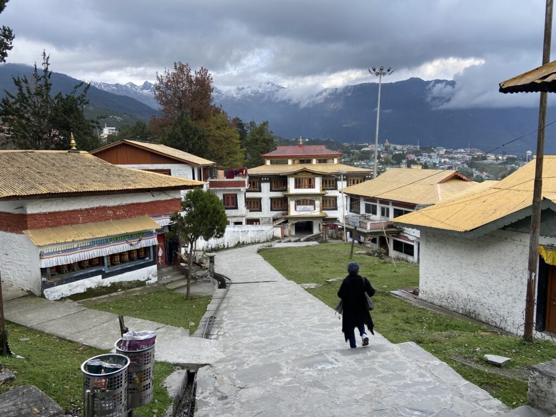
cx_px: 278
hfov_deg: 67.3
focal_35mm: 26
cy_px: 208
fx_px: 418
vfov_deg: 53.1
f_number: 1.8
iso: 32
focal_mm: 4.25
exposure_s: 1/467
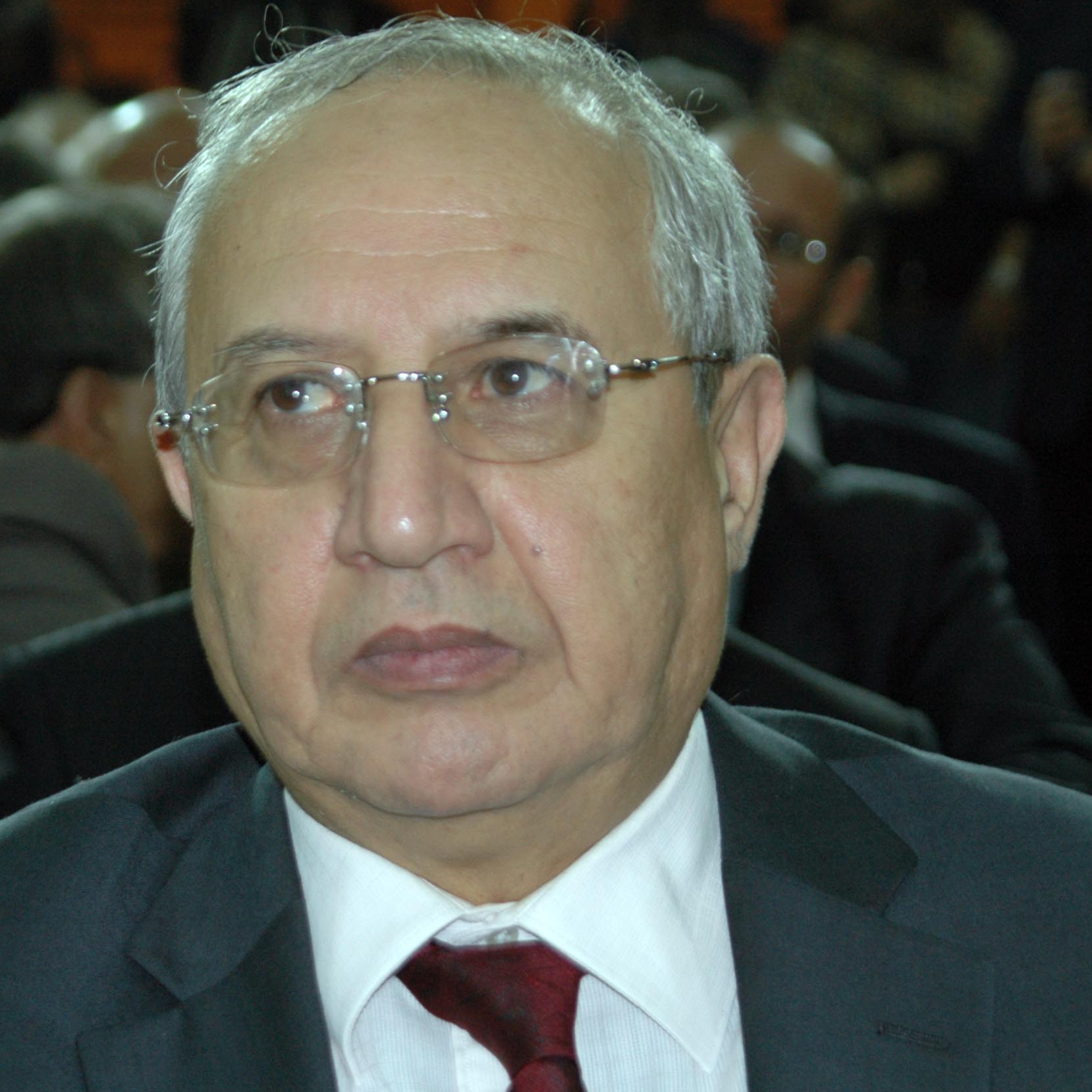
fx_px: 4783
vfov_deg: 13.0
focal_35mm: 134
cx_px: 395
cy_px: 539
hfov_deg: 13.0
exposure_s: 1/60
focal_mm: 58
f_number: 4.8
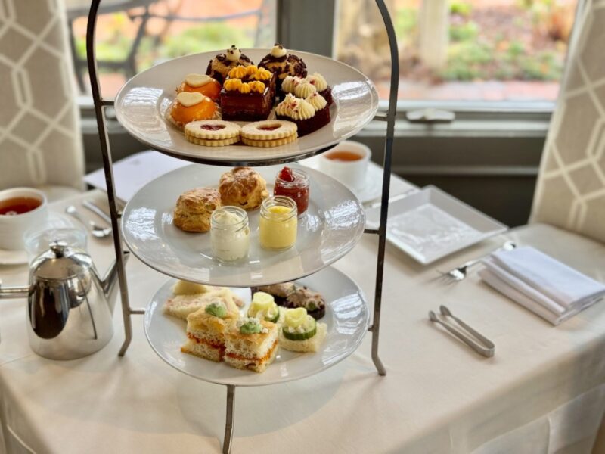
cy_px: 227
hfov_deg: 39.7
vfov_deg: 30.3
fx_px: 839
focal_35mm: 48
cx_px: 302
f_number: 1.78
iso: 100
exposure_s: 1/120
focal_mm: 6.76
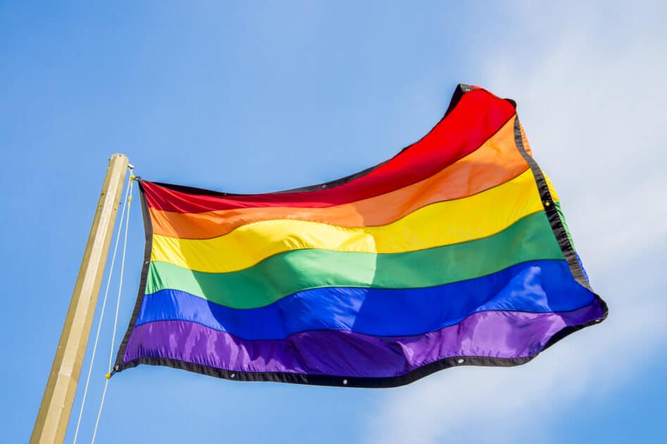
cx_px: 334
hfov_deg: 39.6
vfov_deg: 27.0
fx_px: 926
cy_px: 222
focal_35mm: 50
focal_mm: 50
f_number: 6.3
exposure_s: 1/500
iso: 200
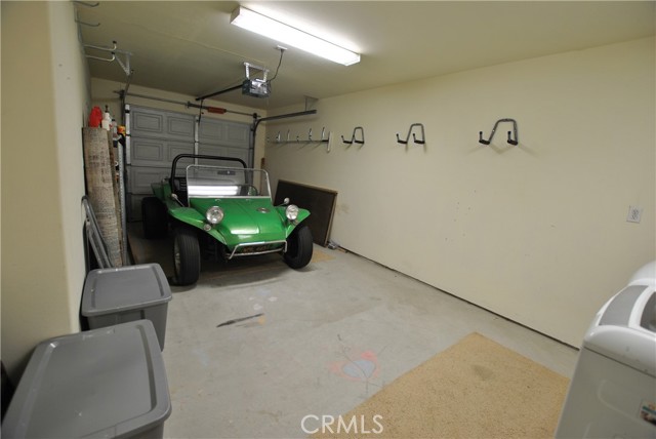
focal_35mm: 15
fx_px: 274
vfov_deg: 77.4
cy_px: 220
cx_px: 328
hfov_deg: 100.3
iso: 200
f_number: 4
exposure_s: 1/60
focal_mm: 10
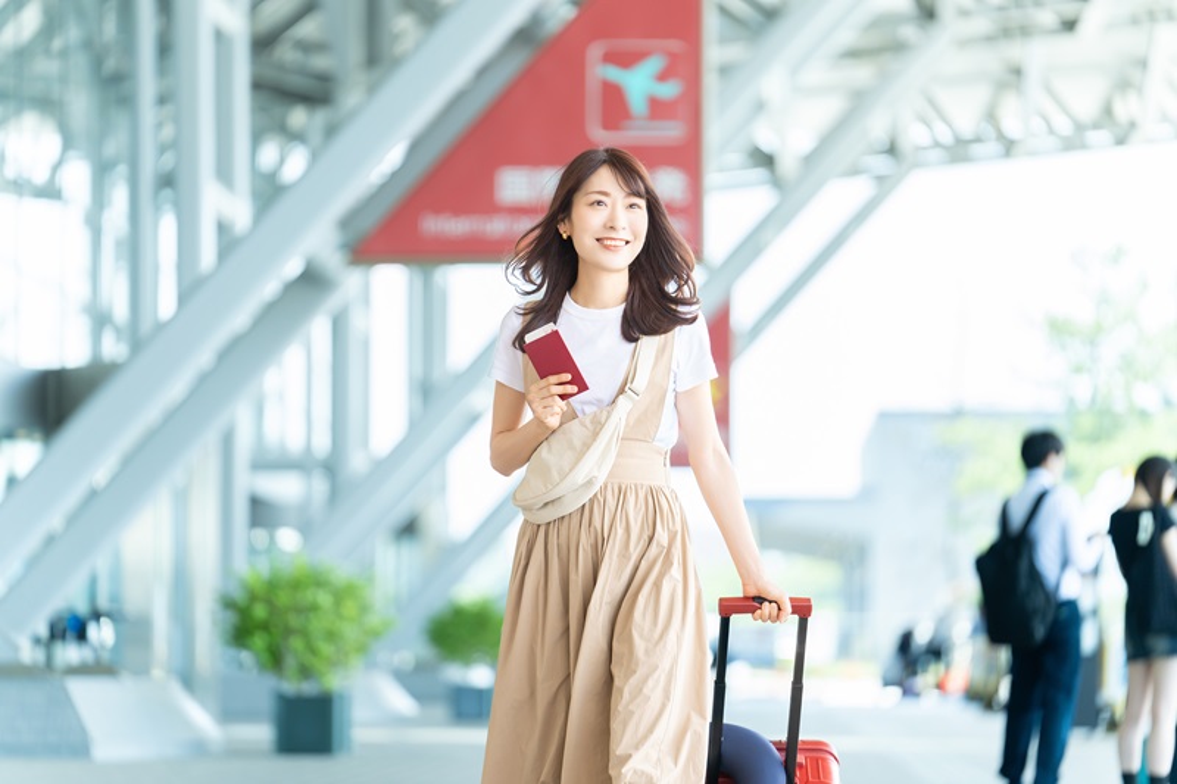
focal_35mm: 144
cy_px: 392
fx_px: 4707
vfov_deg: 9.5
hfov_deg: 14.3
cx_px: 588
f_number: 2.8
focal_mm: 144
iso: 640
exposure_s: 1/800
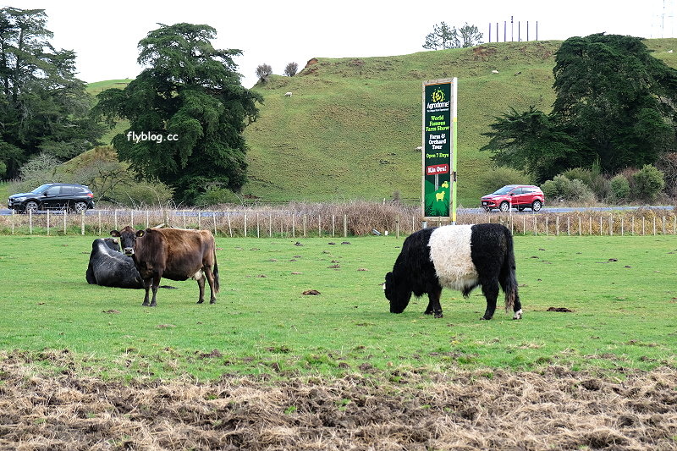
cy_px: 226
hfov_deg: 29.2
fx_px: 1297
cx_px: 338
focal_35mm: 69
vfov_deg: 19.7
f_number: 4.5
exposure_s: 1/350
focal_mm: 46.3
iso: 400
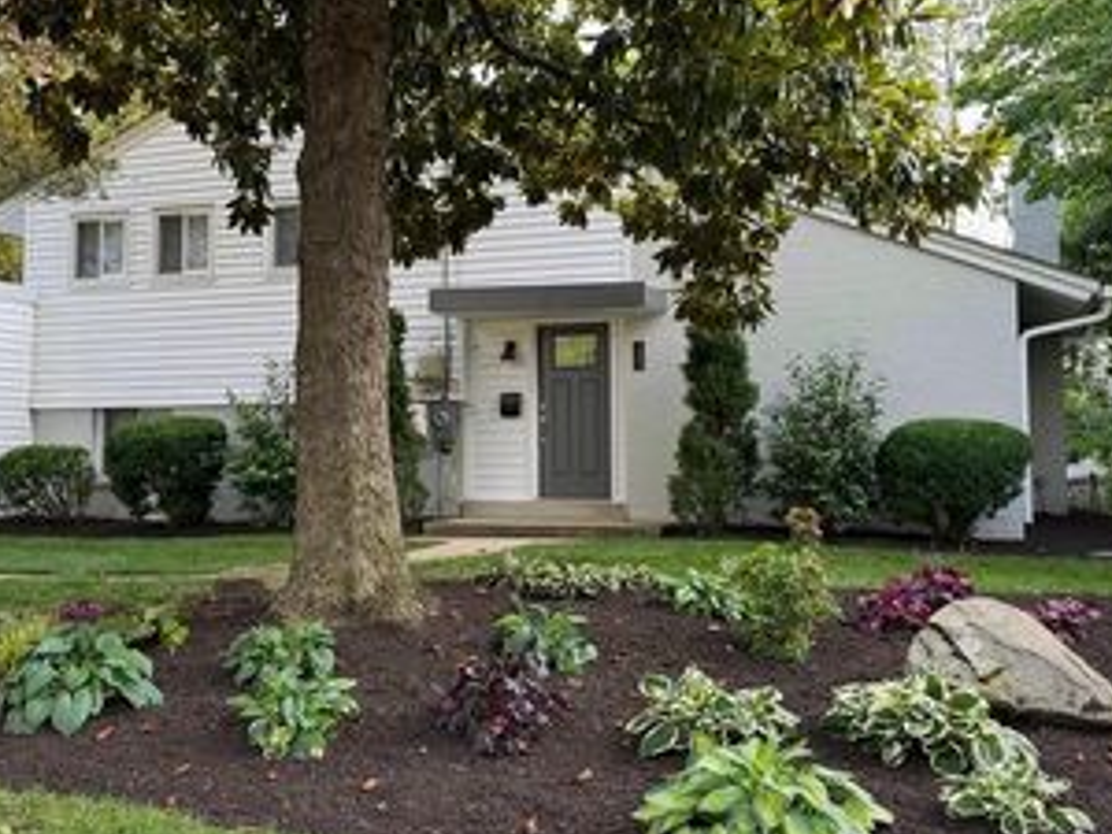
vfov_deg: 35.9
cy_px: 361
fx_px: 1285
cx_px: 493
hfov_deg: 46.7
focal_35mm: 40
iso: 64
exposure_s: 1/217
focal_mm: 6.86
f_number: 1.78
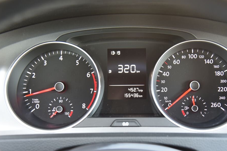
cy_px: 79
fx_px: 347
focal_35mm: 55
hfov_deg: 36.2
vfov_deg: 24.6
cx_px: 128
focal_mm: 48
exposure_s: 1/15
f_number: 4
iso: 500
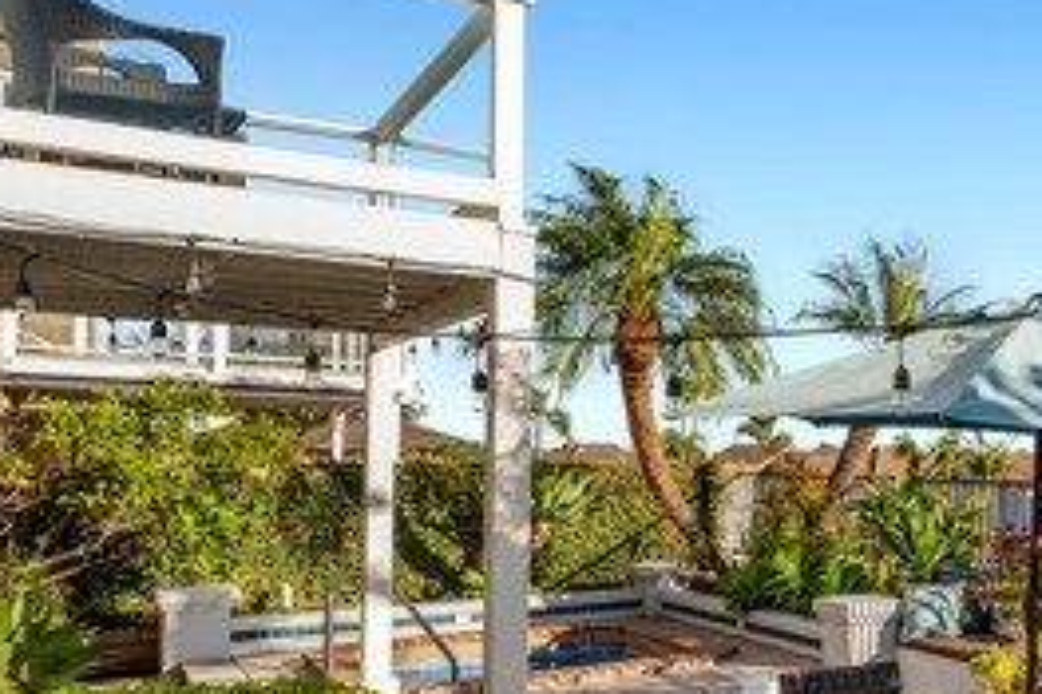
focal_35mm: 39
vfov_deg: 33.9
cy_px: 444
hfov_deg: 40.3
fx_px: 1128
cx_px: 1141
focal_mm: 16
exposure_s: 1/125
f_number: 9
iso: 125
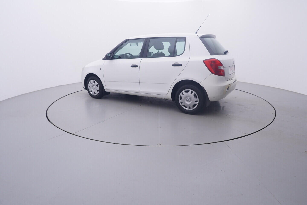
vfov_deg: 56.2
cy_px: 102
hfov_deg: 77.3
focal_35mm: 22
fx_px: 192
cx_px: 154
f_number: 5
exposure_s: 1/80
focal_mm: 15
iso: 200
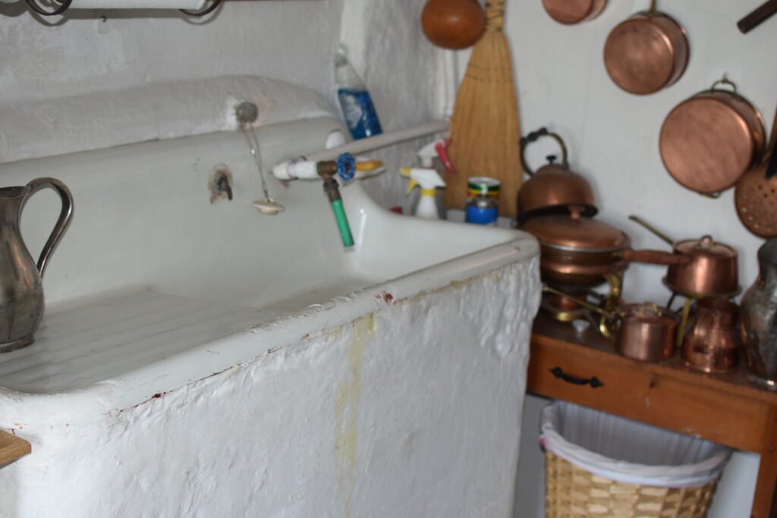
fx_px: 1133
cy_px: 259
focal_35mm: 52
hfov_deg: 37.8
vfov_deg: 25.8
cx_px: 388
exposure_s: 1/60
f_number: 3.2
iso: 800
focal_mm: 35
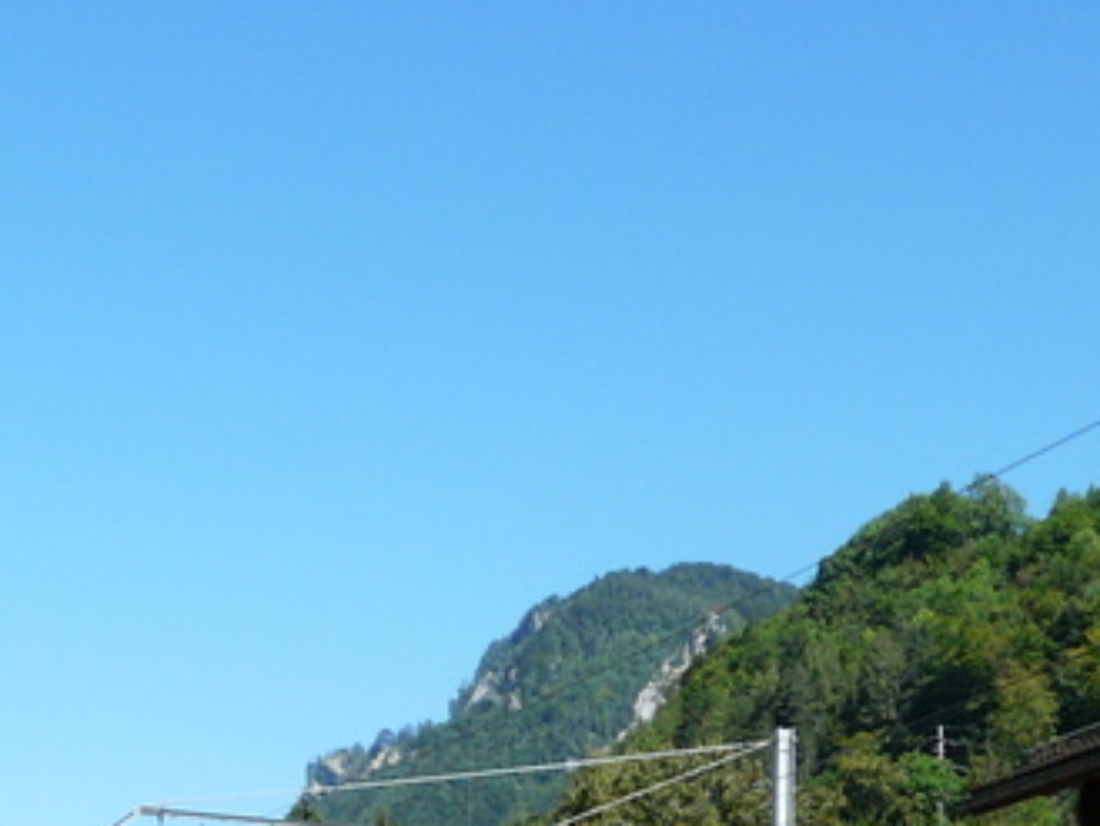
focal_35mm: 85
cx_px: 1444
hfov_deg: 20.9
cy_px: 1090
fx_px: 2702
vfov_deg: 16.4
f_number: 5.6
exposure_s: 1/320
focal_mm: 4.6
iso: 100
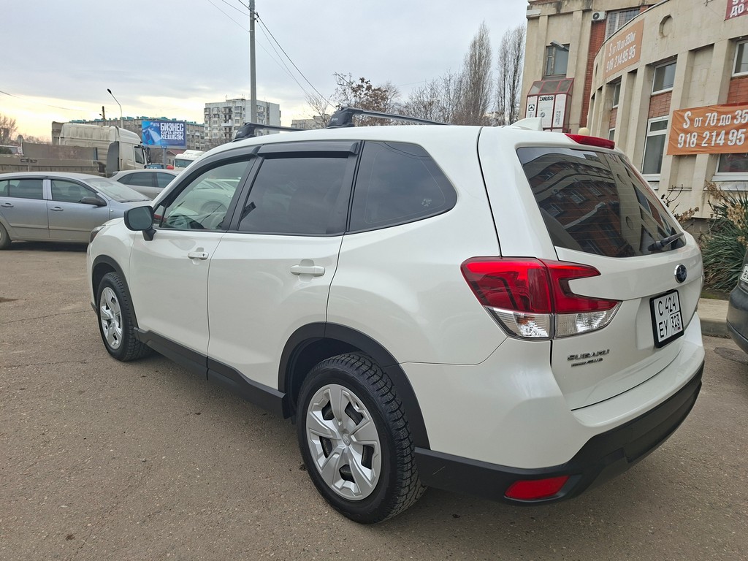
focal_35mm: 23
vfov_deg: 58.9
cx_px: 374
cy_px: 280
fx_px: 497
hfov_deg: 73.9
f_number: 1.8
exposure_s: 1/530
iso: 50
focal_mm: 5.54
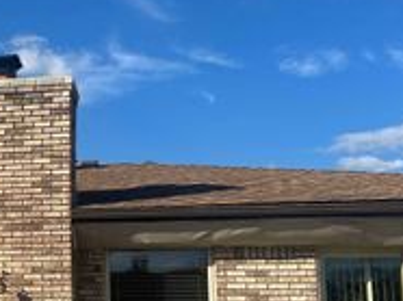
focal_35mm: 70
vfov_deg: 20.9
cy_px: 202
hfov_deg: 26.2
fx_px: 814
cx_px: -11
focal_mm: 5.7
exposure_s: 1/4444
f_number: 1.5
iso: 50
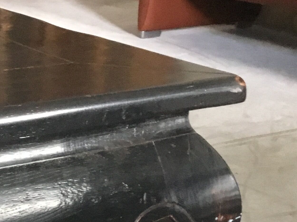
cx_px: -53
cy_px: 264
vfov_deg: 17.4
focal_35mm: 81
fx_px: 695
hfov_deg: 22.4
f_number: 2.4
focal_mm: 3.3
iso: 250
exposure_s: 1/17
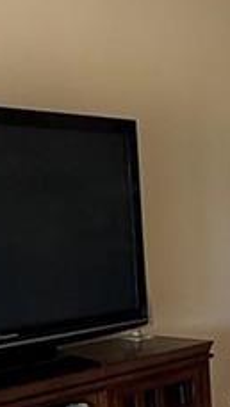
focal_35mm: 80
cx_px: 410
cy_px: 375
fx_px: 866
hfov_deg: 13.6
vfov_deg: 25.6
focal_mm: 2.22
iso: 400
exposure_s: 1/88
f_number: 2.2
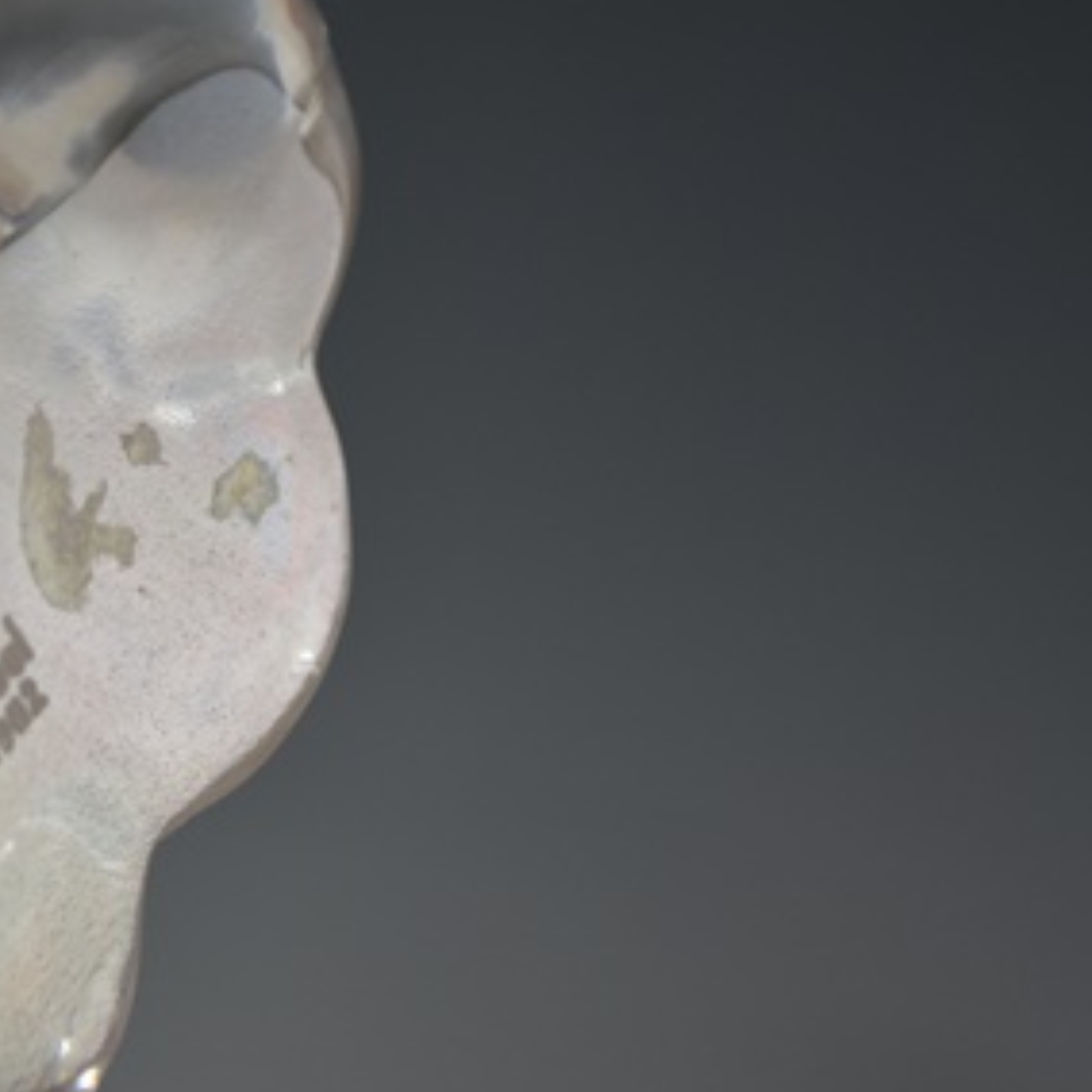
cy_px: 554
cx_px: 31
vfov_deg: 11.8
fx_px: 5278
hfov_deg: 11.7
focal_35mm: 148
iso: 400
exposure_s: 1/125
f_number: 5.6
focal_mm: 55
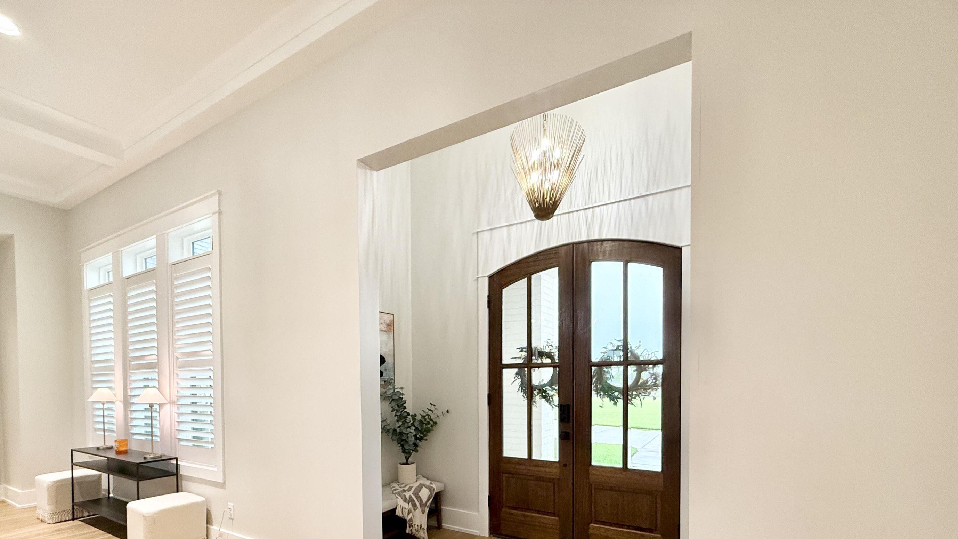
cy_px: 396
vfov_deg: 60.8
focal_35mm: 17
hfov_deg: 95.9
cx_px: 484
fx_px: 432
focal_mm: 2.22
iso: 250
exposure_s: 1/120
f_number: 2.2
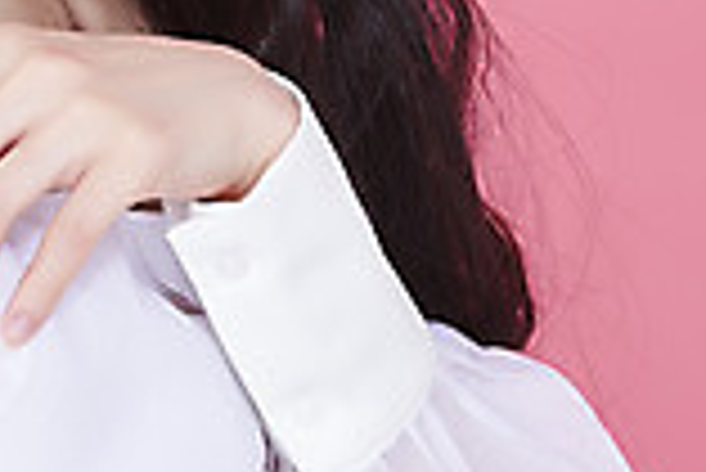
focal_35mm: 400
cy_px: -225
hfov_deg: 5.1
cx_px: -137
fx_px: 7852
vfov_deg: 3.4
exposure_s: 1/125
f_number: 11
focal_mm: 105
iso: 64
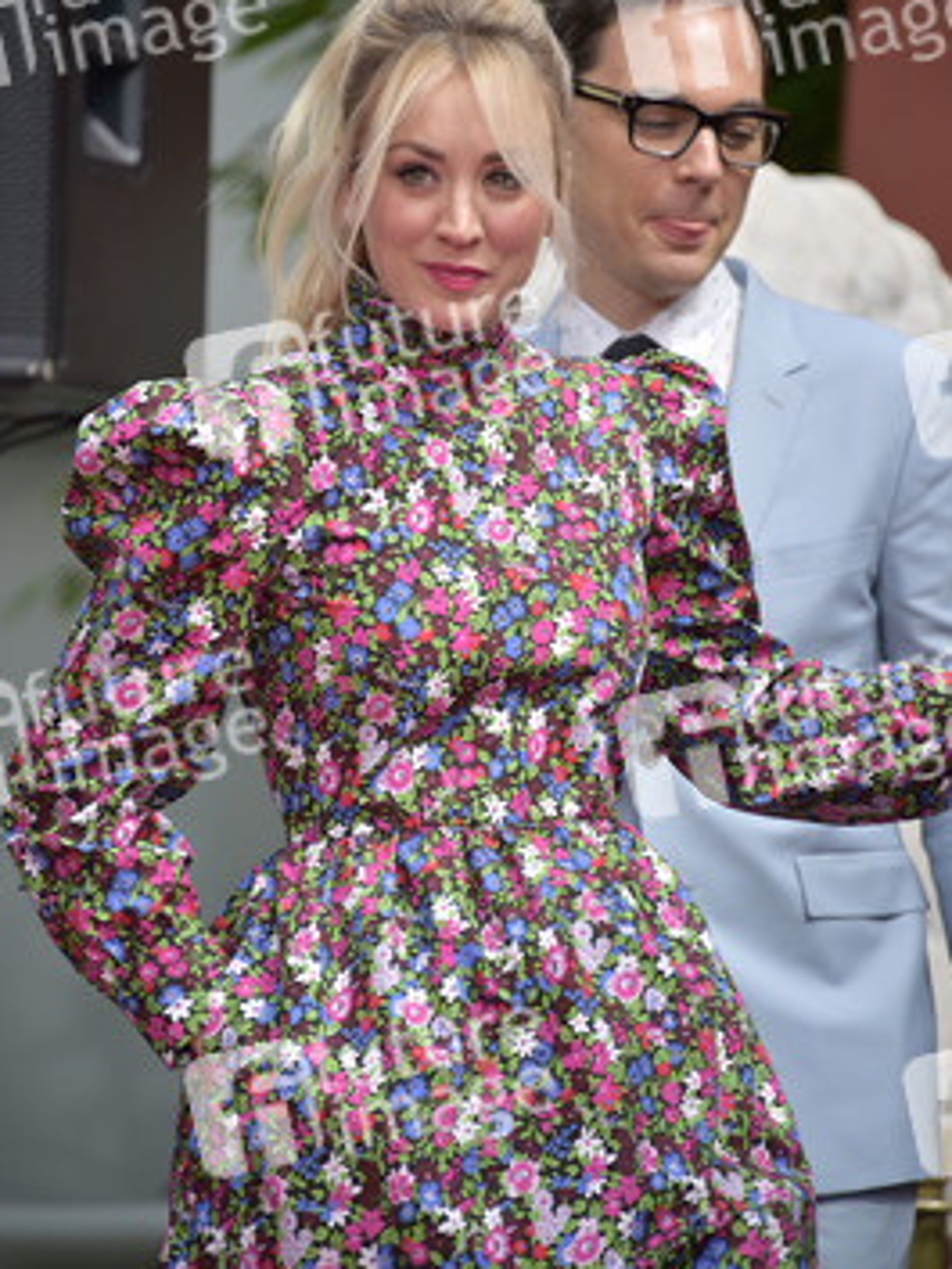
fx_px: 11984
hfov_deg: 4.5
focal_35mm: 327
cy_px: 554
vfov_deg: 6.1
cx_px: 476
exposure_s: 1/250
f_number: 5.6
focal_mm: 300
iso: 125
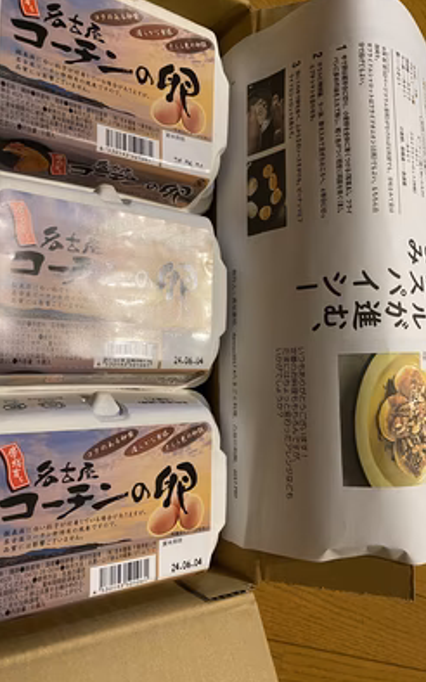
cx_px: 256
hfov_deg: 44.3
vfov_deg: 66.5
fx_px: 521
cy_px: 341
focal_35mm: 28
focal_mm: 4.25
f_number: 1.8
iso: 400
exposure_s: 1/50
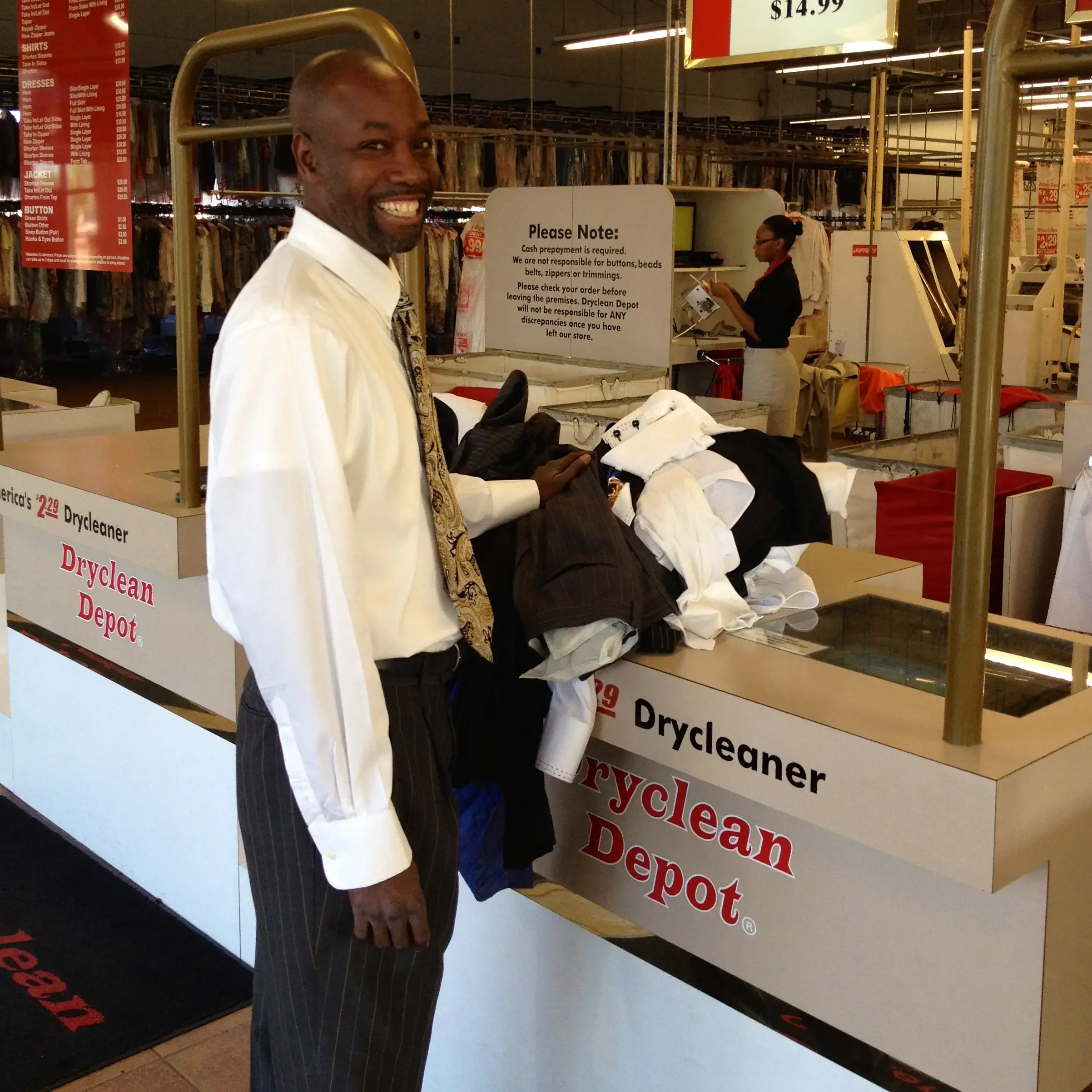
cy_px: 407
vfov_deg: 39.7
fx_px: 1499
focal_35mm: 42
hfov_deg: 40.0
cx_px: 546
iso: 100
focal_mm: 4.28
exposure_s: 1/120
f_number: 2.4
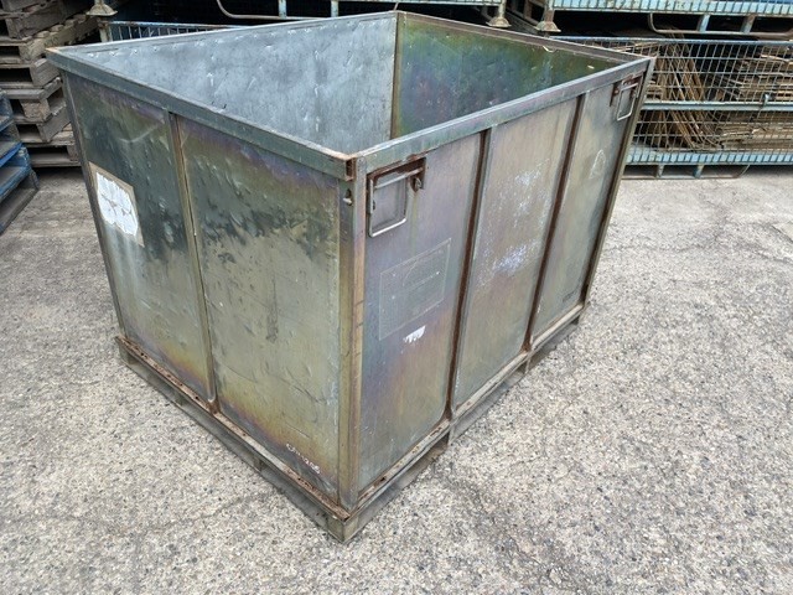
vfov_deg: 53.1
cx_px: 396
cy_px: 298
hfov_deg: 67.3
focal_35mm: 26
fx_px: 596
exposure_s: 1/519
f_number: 1.8
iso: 32
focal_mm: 4.25
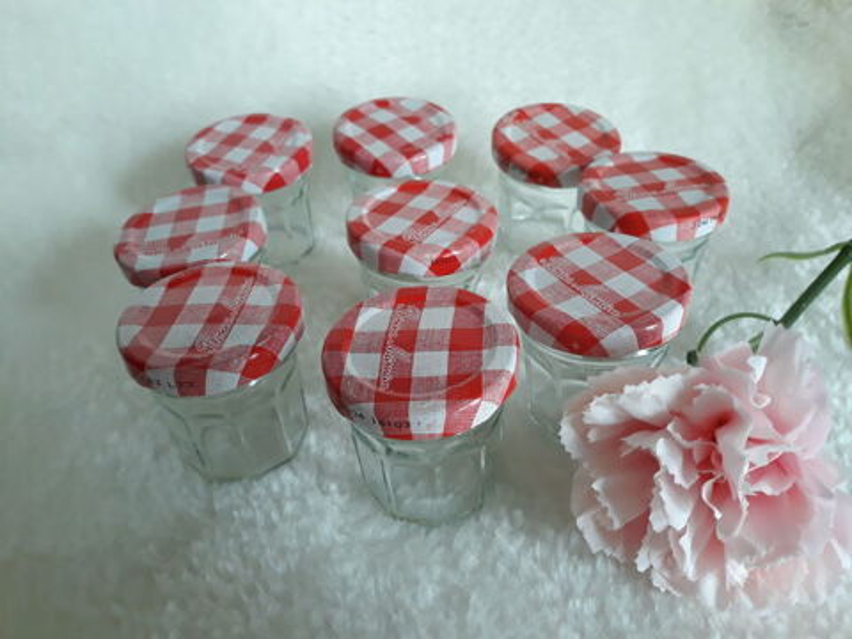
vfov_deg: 51.4
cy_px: 320
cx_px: 426
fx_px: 665
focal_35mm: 27
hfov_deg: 65.3
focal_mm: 3.71
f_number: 1.7
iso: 160
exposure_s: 1/40
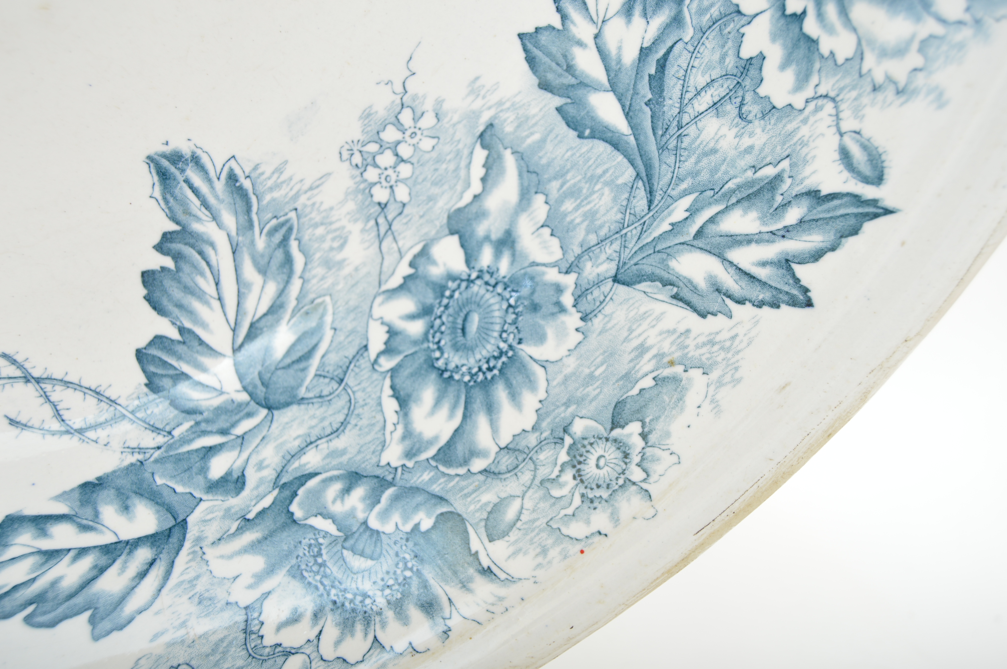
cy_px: 334
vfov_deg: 36.8
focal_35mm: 36
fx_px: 1006
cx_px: 504
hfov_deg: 53.2
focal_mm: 24
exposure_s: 1/200
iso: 200
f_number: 5
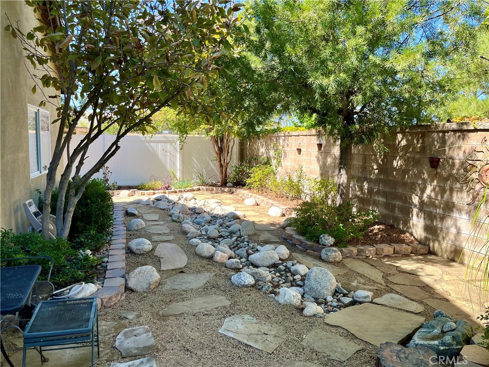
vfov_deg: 53.1
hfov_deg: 67.3
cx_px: 244
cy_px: 184
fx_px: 367
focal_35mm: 26
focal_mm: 5.1
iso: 50
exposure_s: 1/583
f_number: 1.6
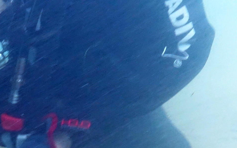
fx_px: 937
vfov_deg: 8.5
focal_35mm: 145
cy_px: 304
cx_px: -64
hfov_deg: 13.9
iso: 500
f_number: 8
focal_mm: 9.75
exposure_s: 1/30
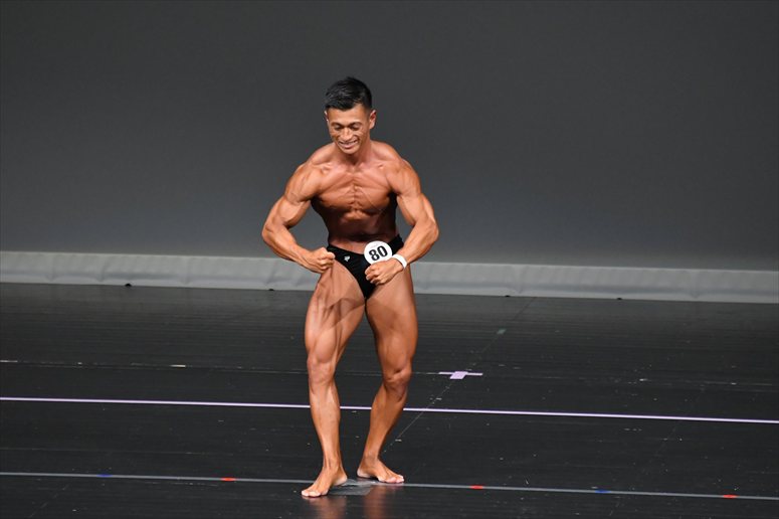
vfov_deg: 3.7
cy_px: 260
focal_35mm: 375
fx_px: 8111
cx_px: 390
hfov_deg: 5.5
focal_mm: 250
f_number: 5.6
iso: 4000
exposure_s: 1/400
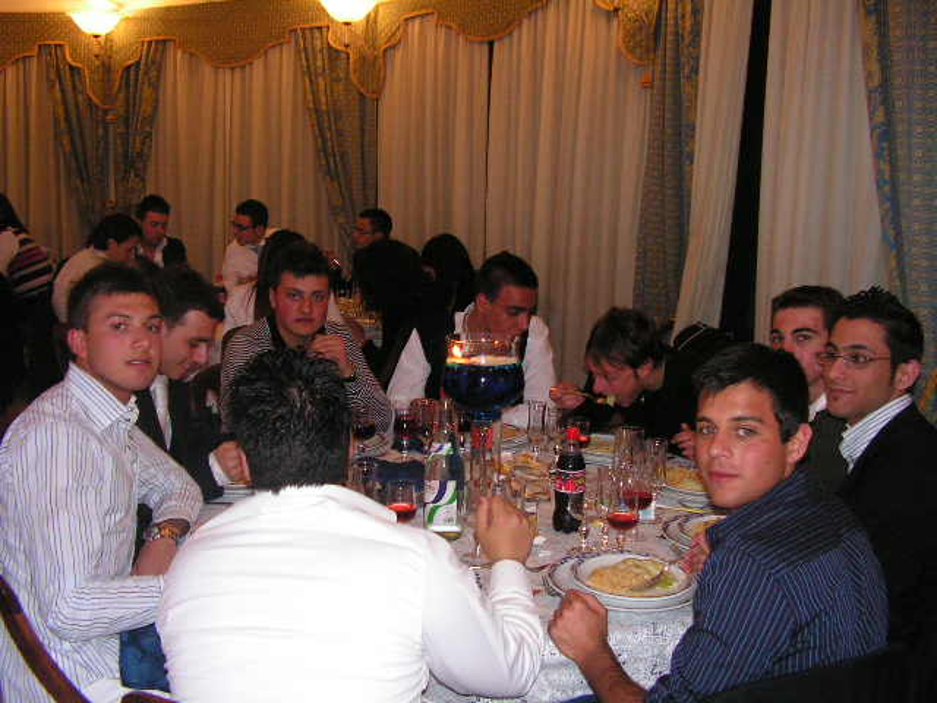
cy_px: 352
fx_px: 974
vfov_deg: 39.7
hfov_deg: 51.4
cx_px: 468
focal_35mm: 36
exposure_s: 1/40
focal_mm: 6
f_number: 3.2
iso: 200
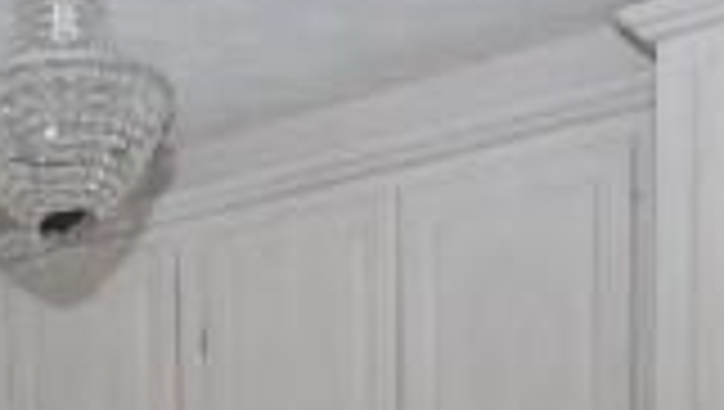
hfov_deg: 25.1
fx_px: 1598
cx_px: 153
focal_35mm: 83
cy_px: 845
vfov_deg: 12.6
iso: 250
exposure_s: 1/60
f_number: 5.6
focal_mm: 13
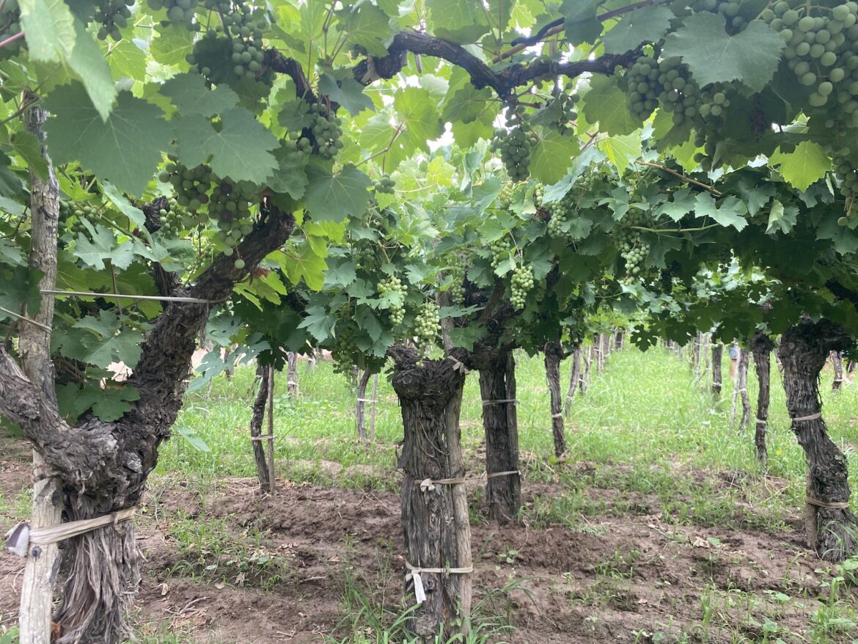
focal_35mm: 26
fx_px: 645
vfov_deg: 53.1
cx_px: 429
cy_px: 322
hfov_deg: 67.3
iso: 64
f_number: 1.8
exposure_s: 1/121
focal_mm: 4.25
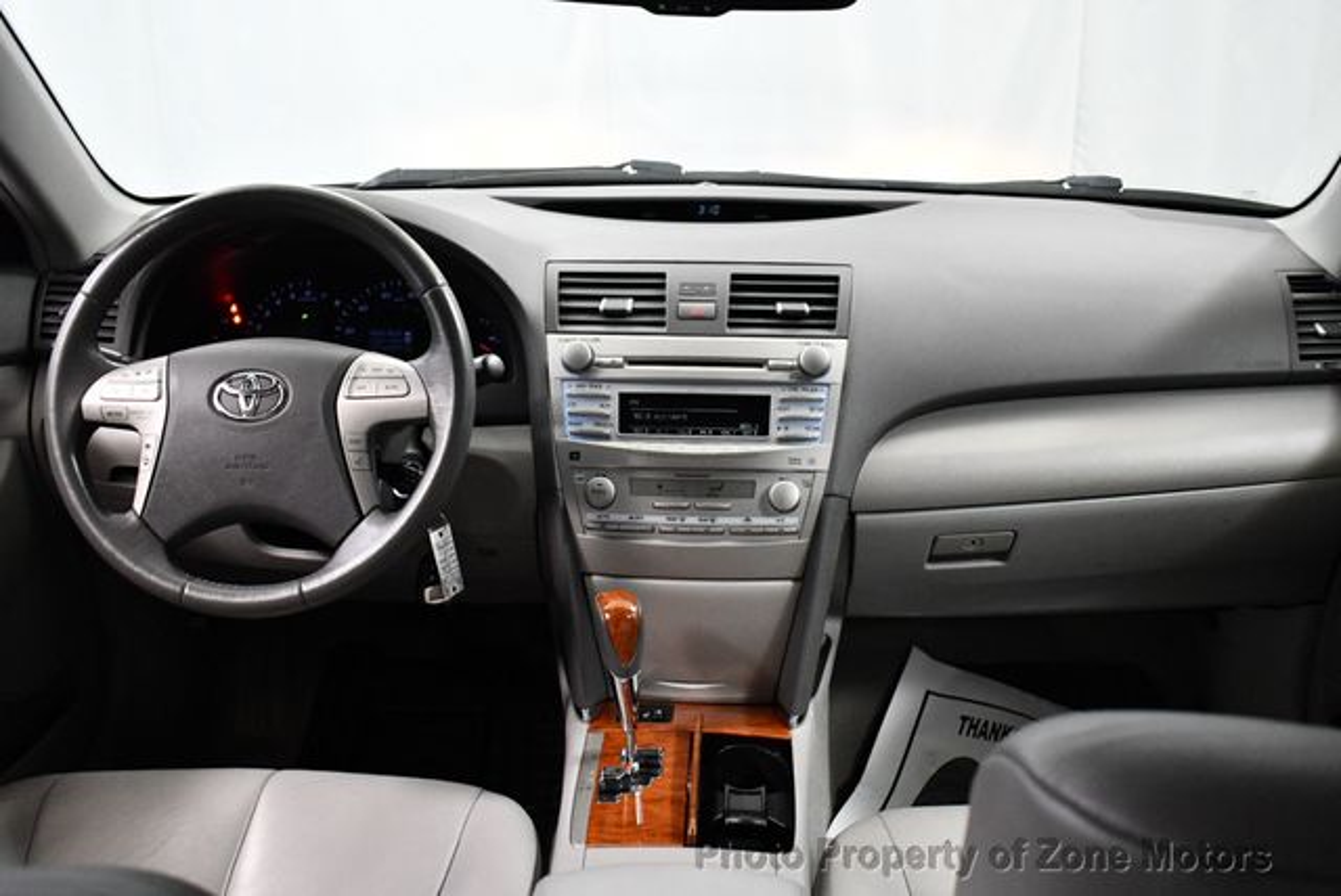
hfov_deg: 53.1
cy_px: 448
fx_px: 1342
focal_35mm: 36
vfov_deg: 36.9
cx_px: 670
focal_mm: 18
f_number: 3.5
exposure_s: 1/100
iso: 3200
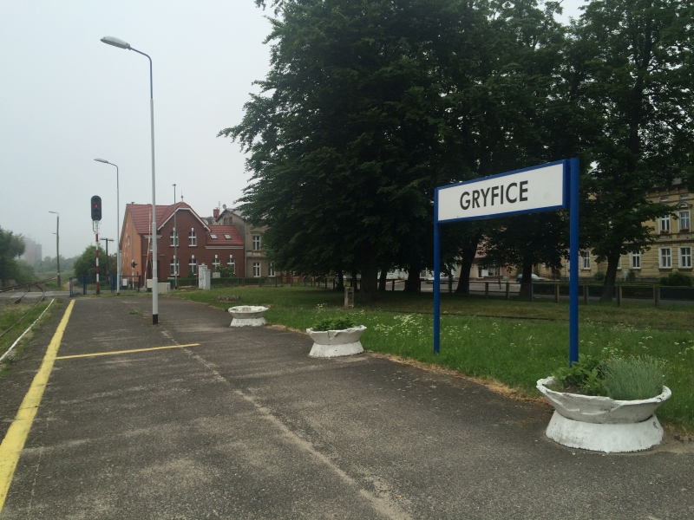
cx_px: 347
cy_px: 260
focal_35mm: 29
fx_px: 581
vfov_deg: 48.2
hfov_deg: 61.7
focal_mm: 4.15
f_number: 2.2
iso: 32
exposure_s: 1/933
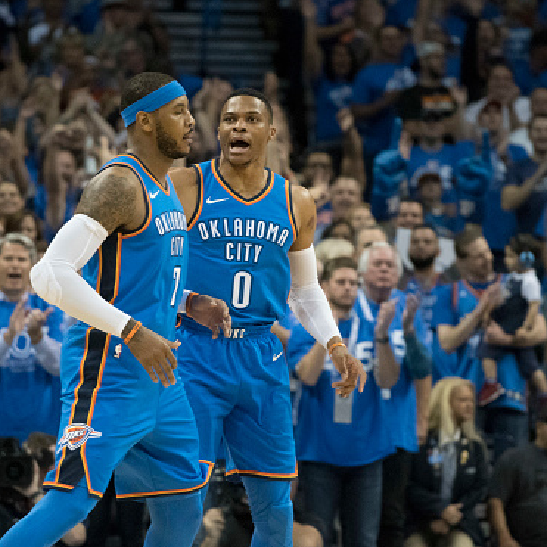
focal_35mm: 408
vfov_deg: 4.3
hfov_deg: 4.3
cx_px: 257
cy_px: 283
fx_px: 7294
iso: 5000
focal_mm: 200
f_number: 4
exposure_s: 1/1000
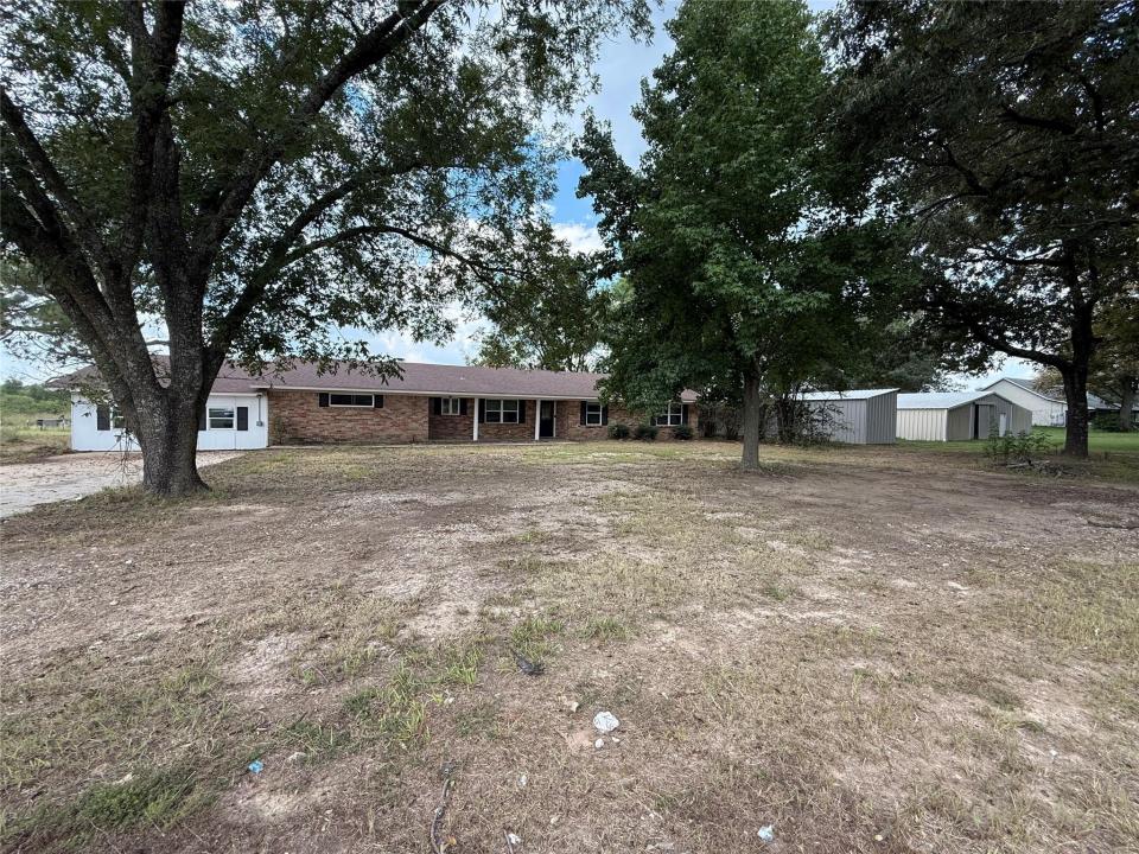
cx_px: 570
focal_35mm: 14
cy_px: 427
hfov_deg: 102.1
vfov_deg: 85.7
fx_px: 461
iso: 64
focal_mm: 2.22
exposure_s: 1/411
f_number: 2.2
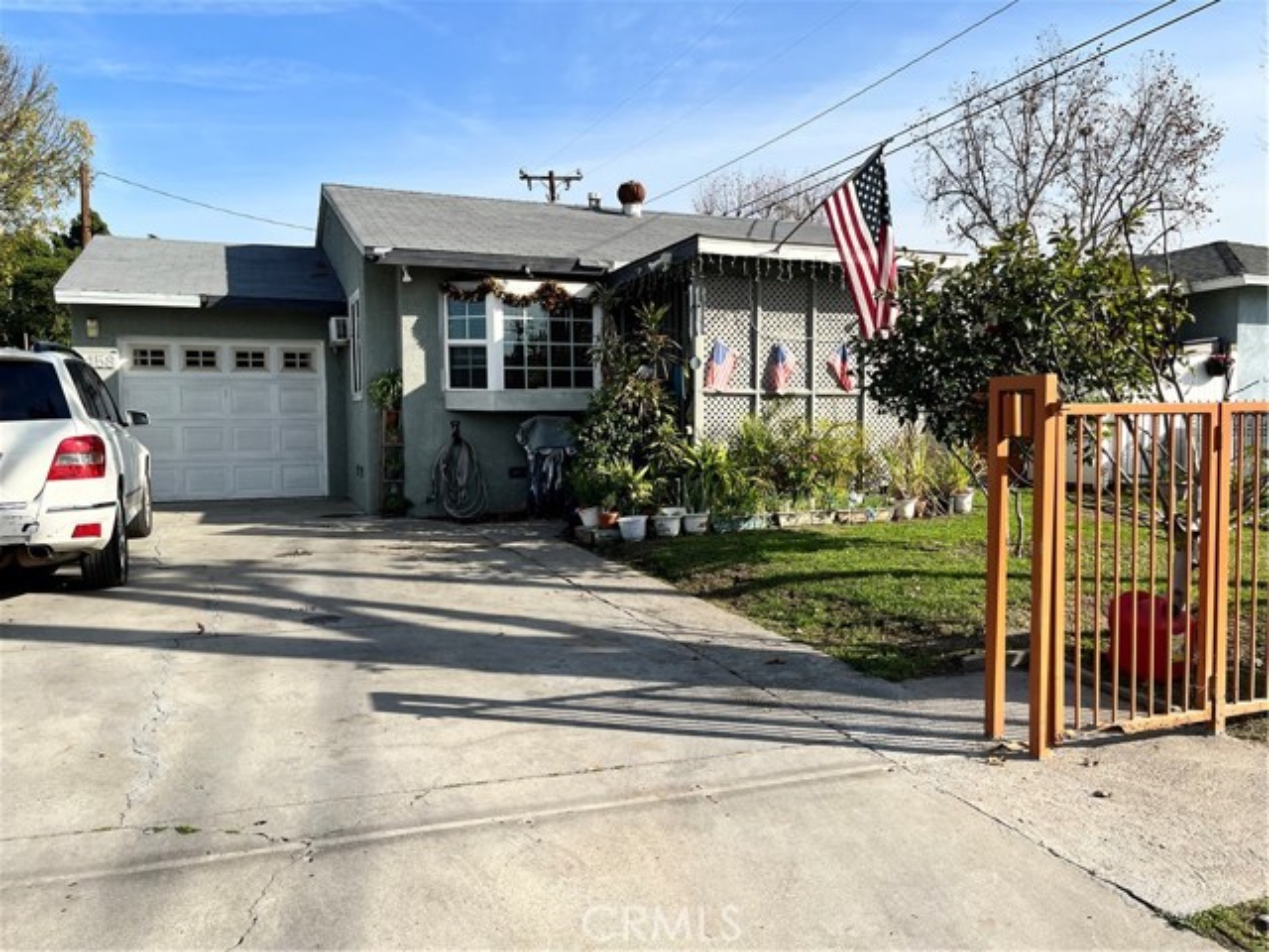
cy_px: 476
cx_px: 634
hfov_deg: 67.3
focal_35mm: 26
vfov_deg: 53.1
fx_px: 953
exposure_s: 1/2825
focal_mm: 5.1
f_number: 1.6
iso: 50
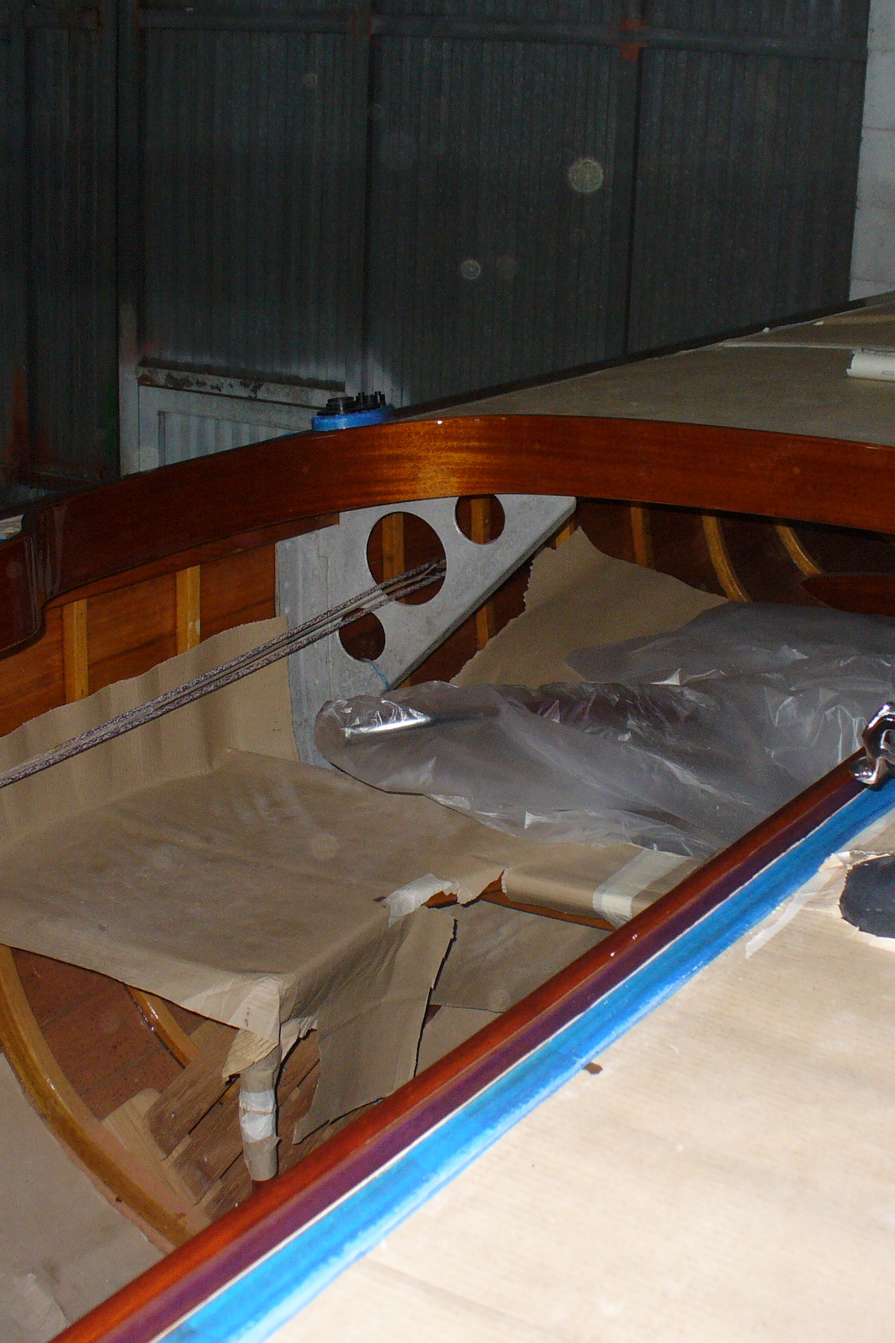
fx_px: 1939
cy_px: 673
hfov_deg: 25.9
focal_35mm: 52
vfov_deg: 38.2
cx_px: 527
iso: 150
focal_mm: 6.1
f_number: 2.8
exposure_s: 1/60
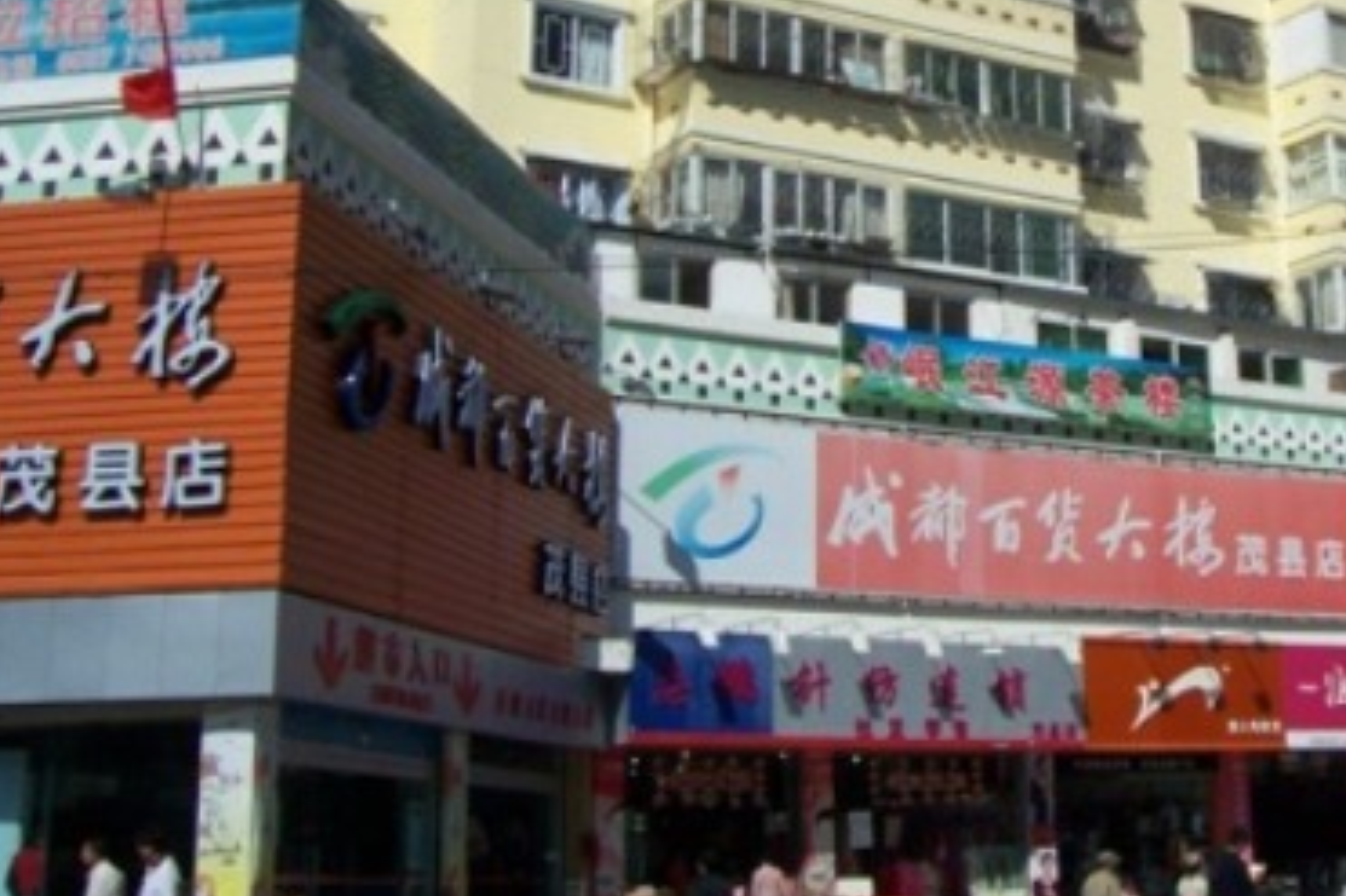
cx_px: 1088
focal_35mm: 61
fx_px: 2280
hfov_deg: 32.0
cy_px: 160
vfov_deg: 21.9
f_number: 5.1
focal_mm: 5.6
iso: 80
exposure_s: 1/1600
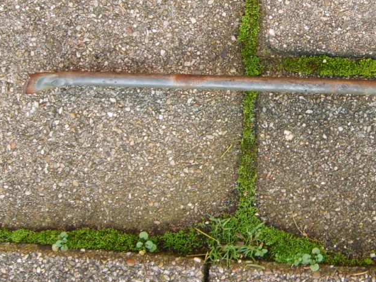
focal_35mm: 58
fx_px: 630
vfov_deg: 25.0
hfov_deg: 32.5
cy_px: 84
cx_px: 290
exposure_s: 1/90
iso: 50
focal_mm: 5.8
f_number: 2.8
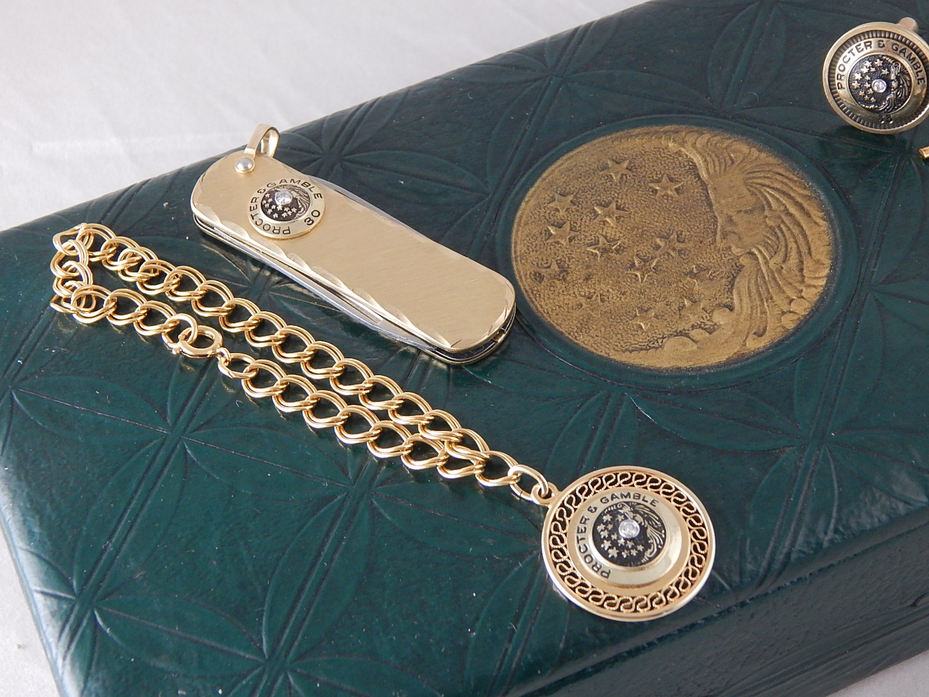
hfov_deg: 28.2
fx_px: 1852
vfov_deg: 21.3
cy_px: 348
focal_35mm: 69
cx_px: 464
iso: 360
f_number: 4.1
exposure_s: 1/30
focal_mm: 12.3
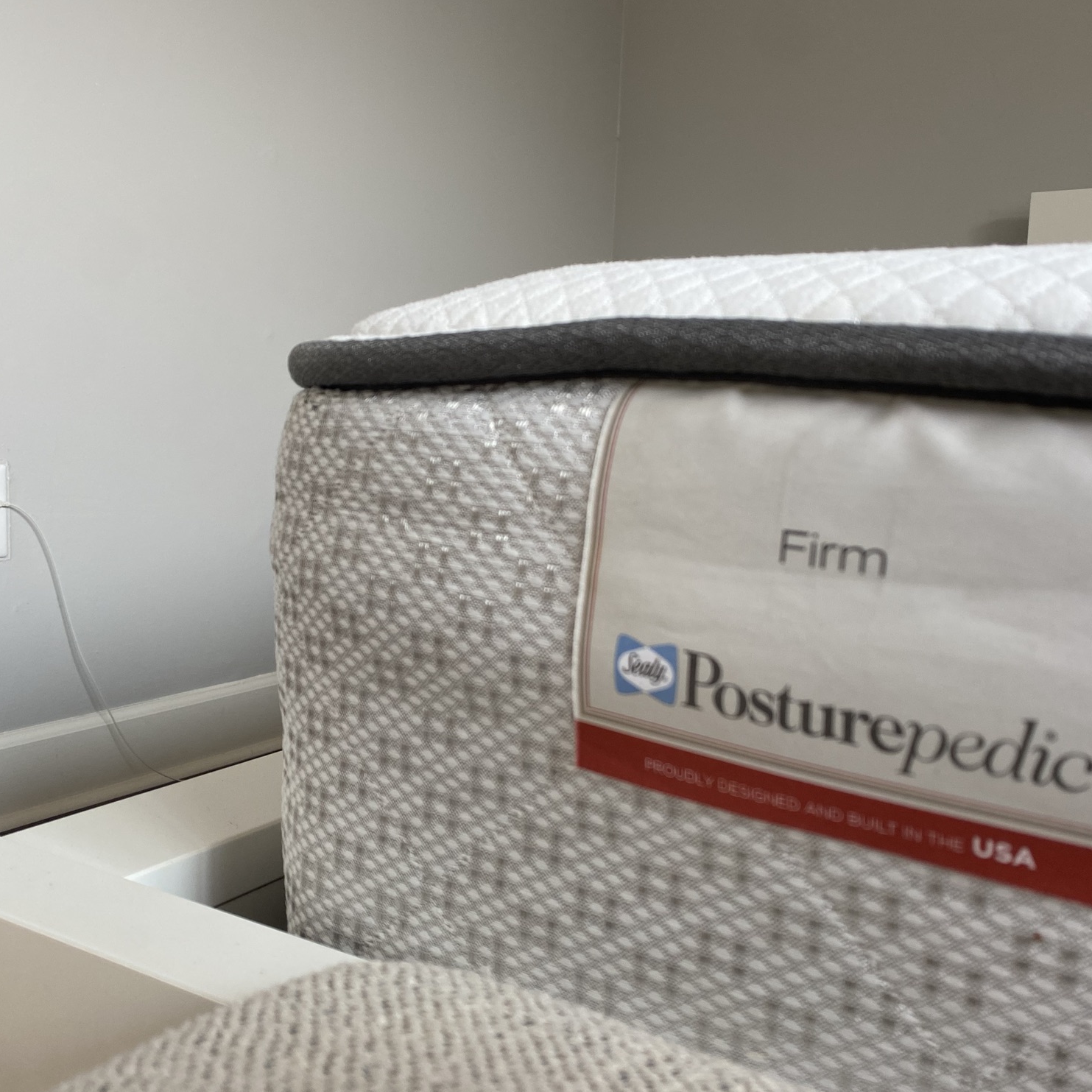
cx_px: 586
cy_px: 545
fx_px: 1106
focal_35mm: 31
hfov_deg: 52.5
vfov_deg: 52.5
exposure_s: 1/122
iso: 64
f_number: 1.8
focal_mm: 4.25
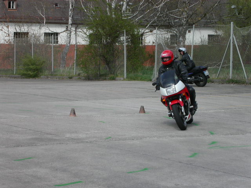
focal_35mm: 114
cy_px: 94
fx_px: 827
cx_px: 126
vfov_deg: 13.0
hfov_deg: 17.3
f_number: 8
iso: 100
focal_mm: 23.4
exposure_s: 1/250
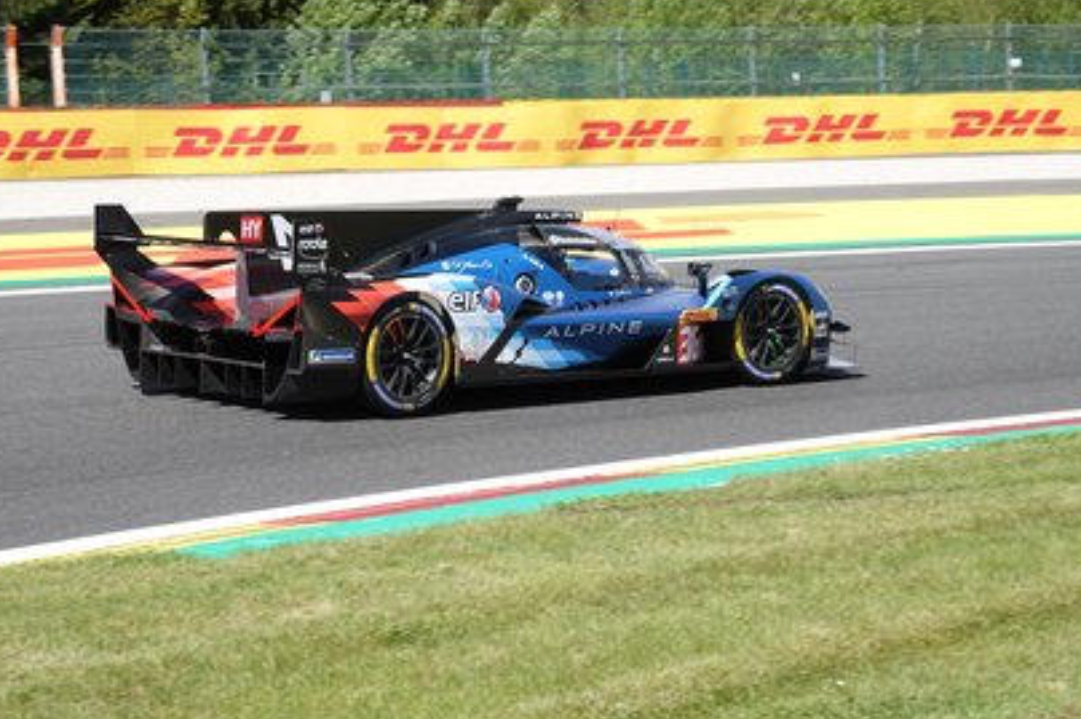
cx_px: 519
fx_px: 2641
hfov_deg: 23.1
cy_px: 361
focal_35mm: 88
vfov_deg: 15.5
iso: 100
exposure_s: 1/800
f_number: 3.5
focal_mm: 28.91
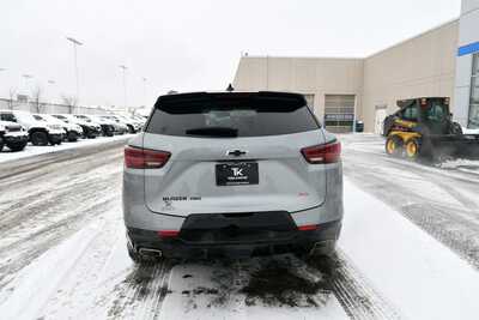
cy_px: 160
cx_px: 240
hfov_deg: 73.7
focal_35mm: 24
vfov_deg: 53.2
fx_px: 319
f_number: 8
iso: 200
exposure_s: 1/250
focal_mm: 16
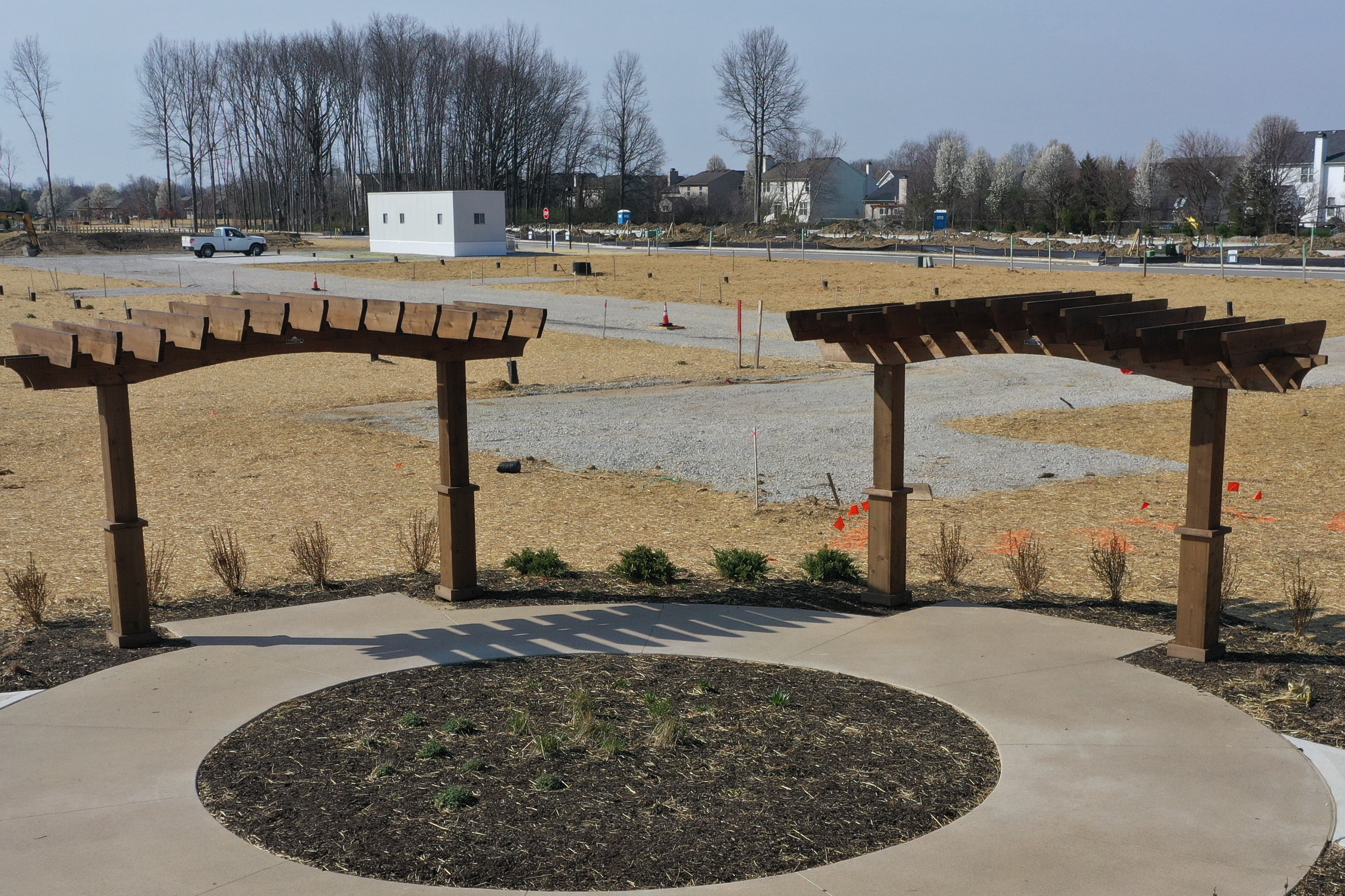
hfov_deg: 40.3
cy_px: 624
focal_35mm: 49
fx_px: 1831
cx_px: 676
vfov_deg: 27.3
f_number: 6.3
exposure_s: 1/640
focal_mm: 10.26
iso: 100
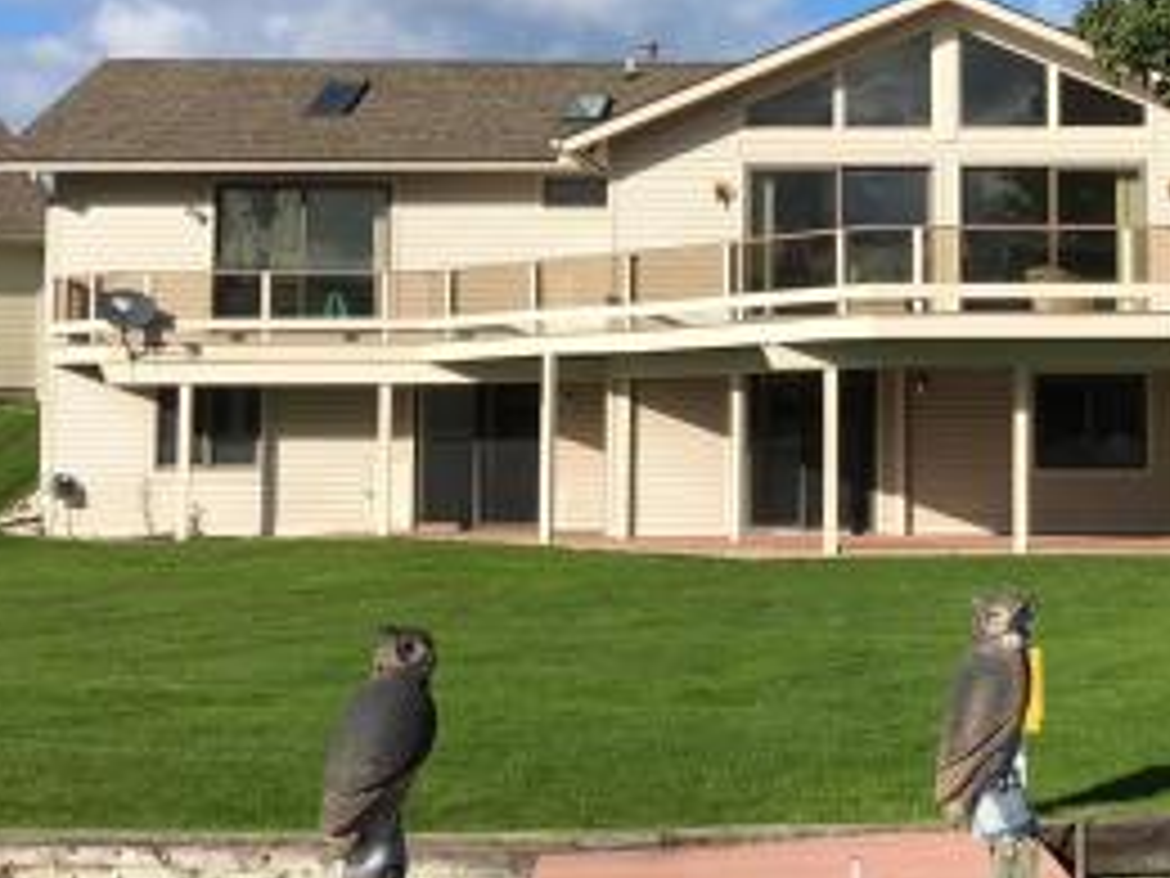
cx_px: 972
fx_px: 2332
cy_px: 248
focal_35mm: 69
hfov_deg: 27.5
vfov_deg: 21.2
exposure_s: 1/2288
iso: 20
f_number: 1.8
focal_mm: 4
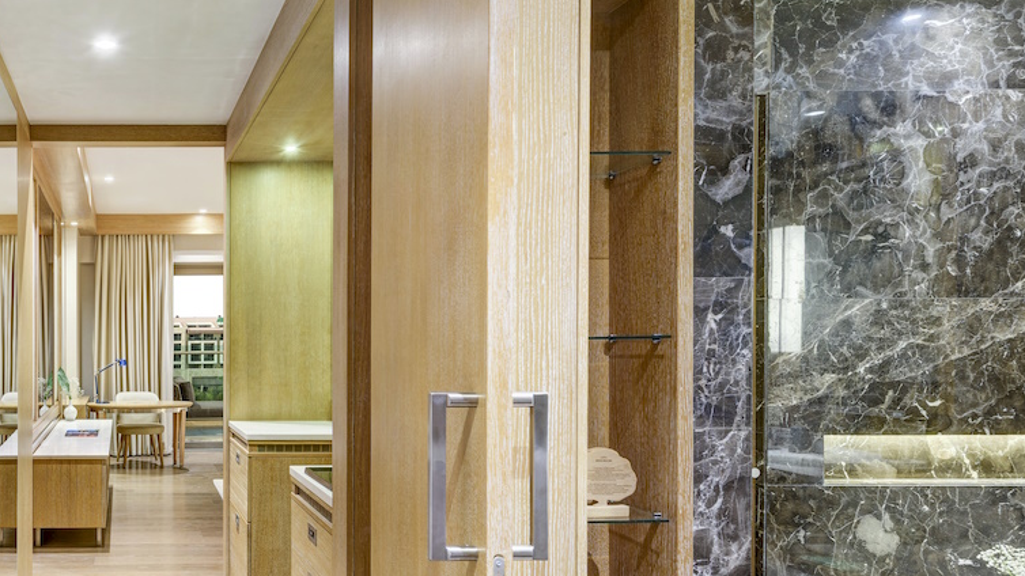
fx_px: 761
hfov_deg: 59.6
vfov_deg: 41.2
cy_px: 361
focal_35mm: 28
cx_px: 137
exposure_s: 2
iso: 100
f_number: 11
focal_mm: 14
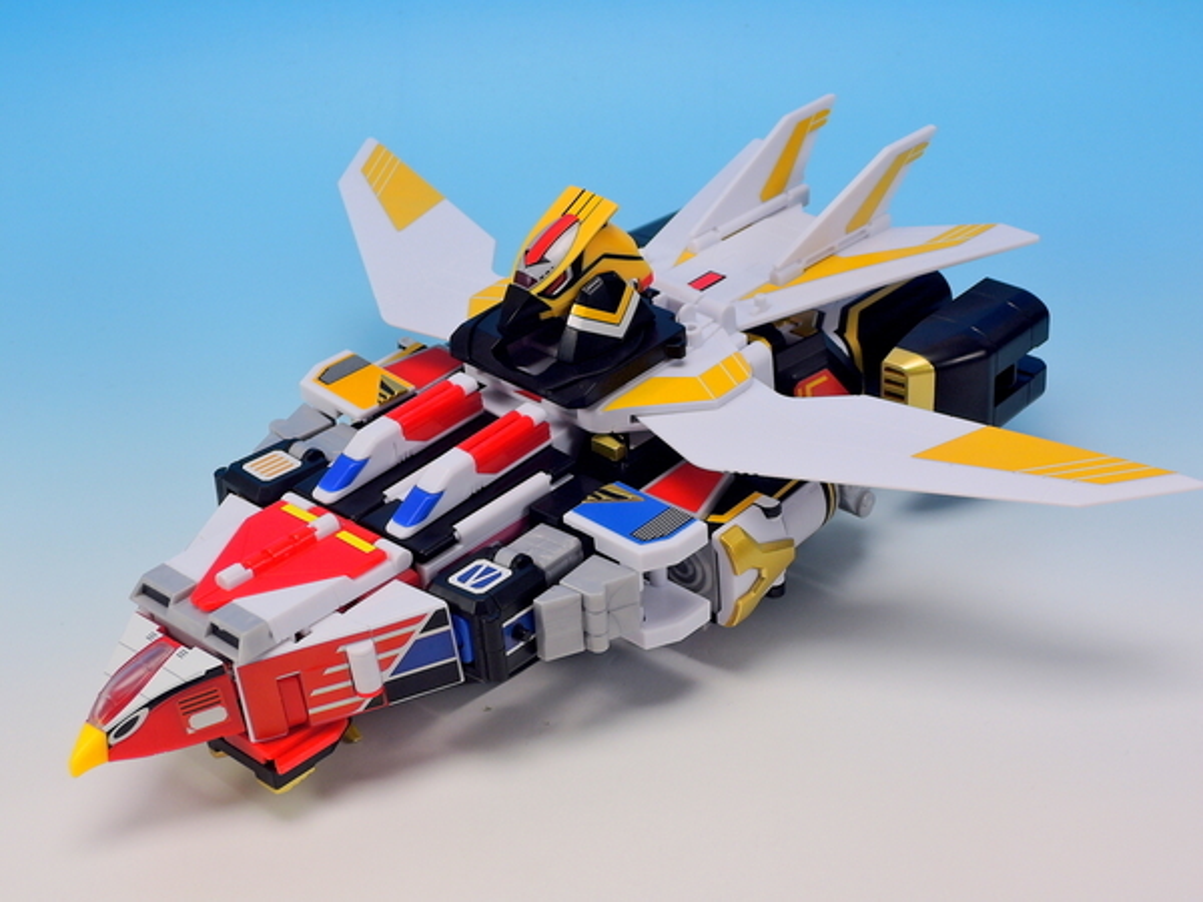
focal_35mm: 75
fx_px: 2606
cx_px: 602
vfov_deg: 19.6
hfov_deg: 26.0
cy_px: 451
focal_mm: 16
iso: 80
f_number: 5.8
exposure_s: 1/2.5
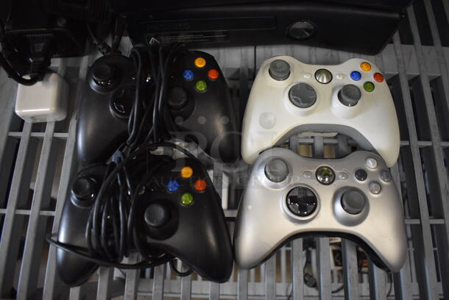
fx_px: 337
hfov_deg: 67.3
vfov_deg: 48.0
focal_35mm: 27
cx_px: 224
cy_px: 150
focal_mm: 18
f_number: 3.5
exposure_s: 1/125
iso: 2200
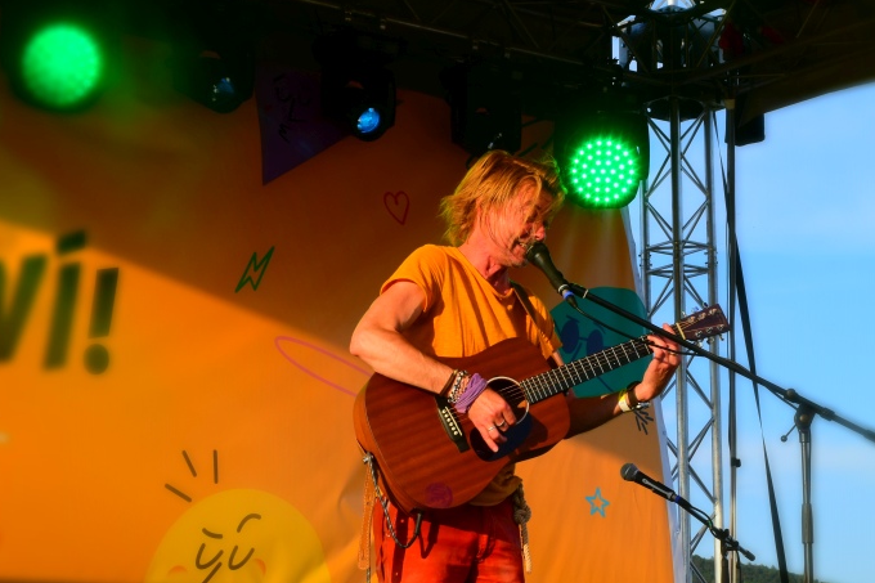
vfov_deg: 15.3
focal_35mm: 89
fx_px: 2163
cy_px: 396
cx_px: 495
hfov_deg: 22.9
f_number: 10
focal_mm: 42
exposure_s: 1/320
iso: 400
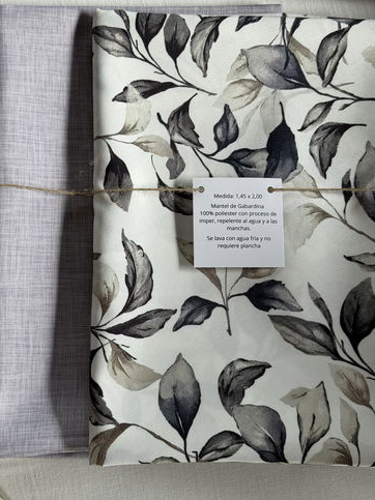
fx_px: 766
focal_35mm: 53
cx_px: 170
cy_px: 259
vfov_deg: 36.2
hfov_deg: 27.5
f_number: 1.78
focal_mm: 6.76
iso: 50
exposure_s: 1/192
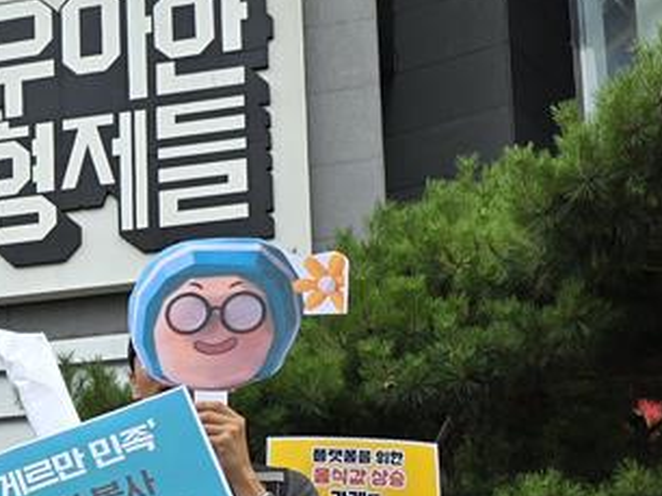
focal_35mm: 77
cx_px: -357
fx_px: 1471
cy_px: 713
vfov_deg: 17.5
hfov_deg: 21.1
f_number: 1.7
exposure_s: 1/357
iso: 12
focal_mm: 6.3
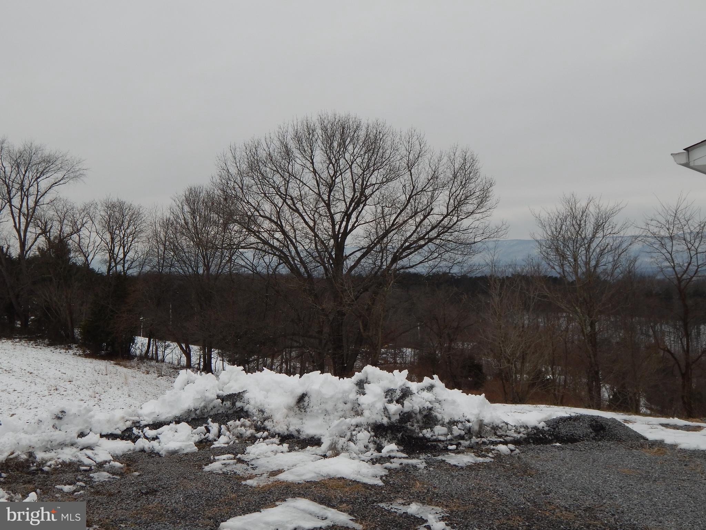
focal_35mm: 43
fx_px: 877
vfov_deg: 33.6
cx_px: 353
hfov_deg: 43.9
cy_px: 265
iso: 125
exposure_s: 1/400
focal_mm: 7.7
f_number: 3.6
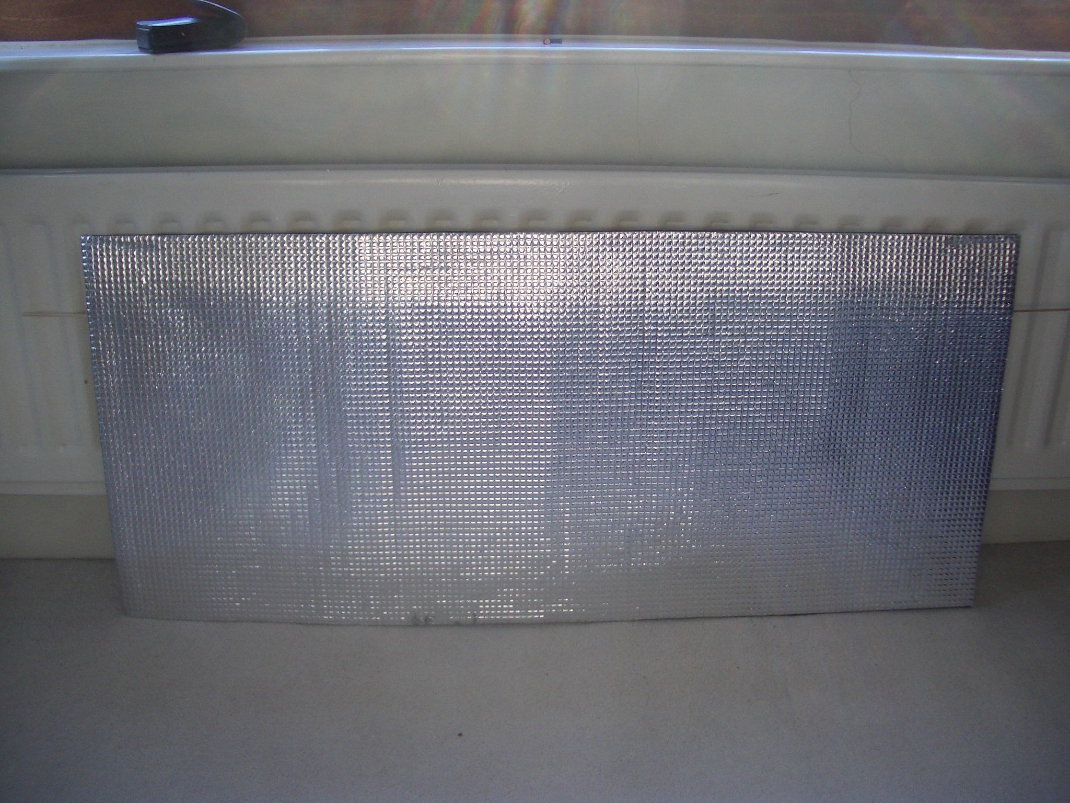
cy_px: 402
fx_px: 1082
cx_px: 535
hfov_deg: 52.6
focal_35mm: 35
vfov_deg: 40.7
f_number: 2.6
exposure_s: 1/80
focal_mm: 5.8
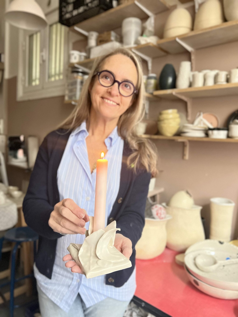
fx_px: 238
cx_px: 119
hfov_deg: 53.1
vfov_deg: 67.3
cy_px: 158
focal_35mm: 26
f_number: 1.5
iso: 800
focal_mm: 5.7
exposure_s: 1/25
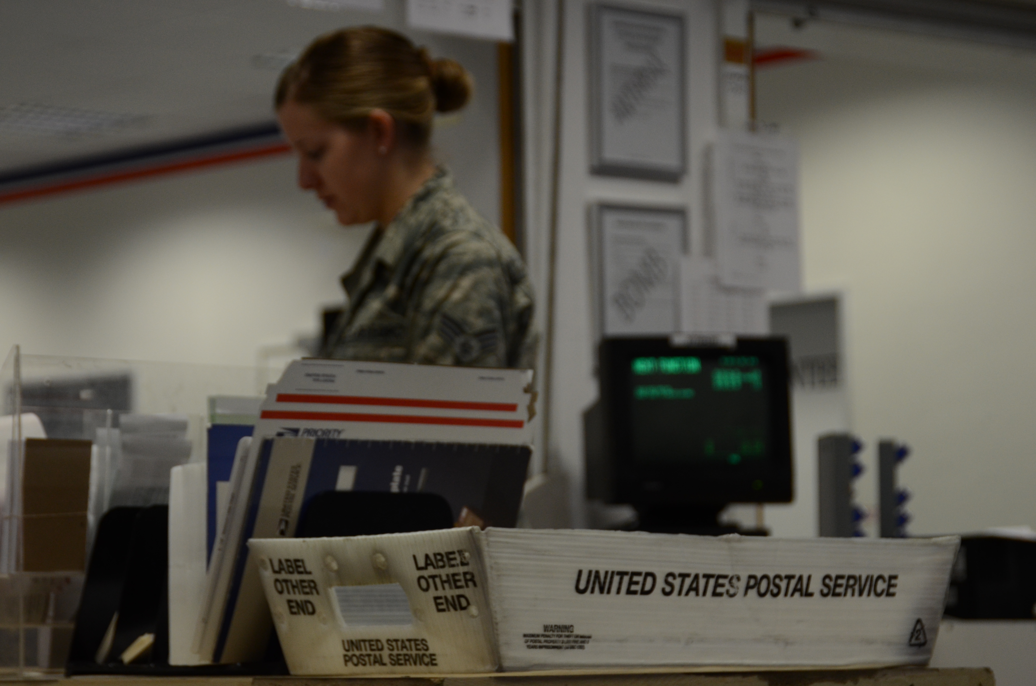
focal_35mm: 123
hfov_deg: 16.7
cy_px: 343
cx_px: 518
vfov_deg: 11.1
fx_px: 3532
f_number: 5.3
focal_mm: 82
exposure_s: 1/125
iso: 800
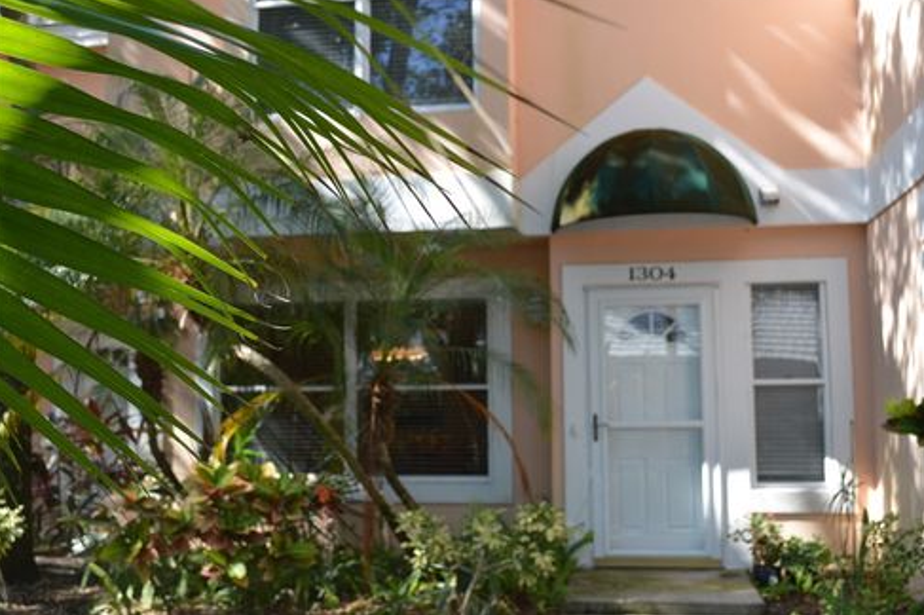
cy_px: 302
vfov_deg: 33.4
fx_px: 1026
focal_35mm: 40
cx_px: 465
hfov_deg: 48.5
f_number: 5.6
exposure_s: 1/125
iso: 160
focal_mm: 26
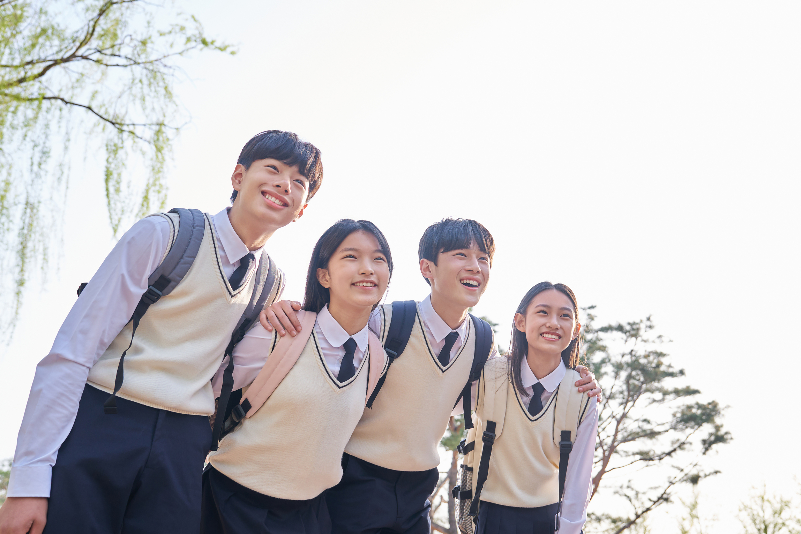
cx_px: 400
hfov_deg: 53.1
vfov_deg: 36.9
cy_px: 267
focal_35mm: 36
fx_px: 801
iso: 250
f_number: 4.5
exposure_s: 1/320
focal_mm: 36
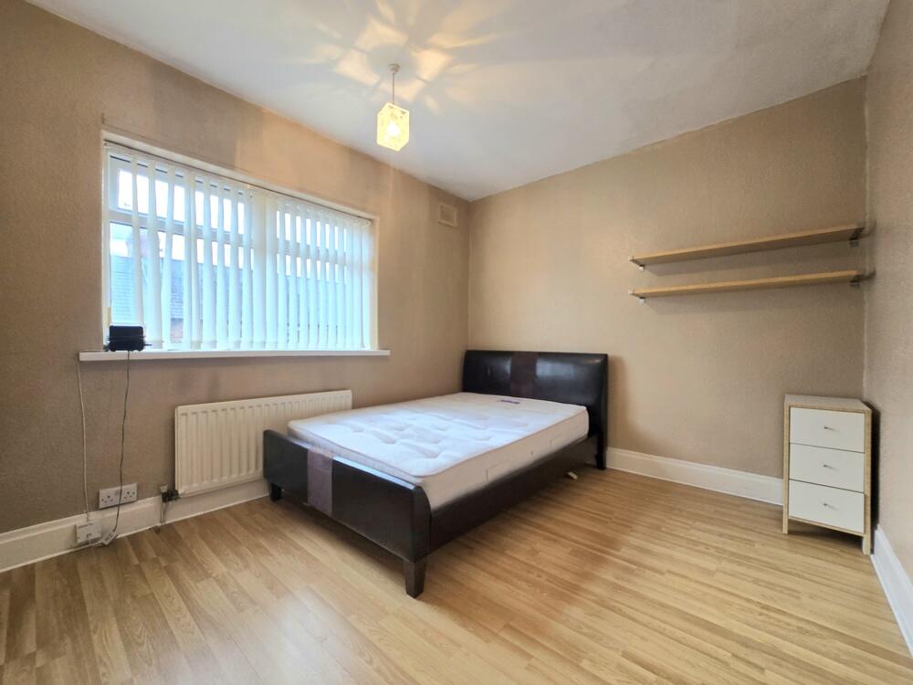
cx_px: 456
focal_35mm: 13
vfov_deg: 89.9
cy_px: 342
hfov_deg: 106.2
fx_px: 343
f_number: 2.2
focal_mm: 2.2
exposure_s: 1/102
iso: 50
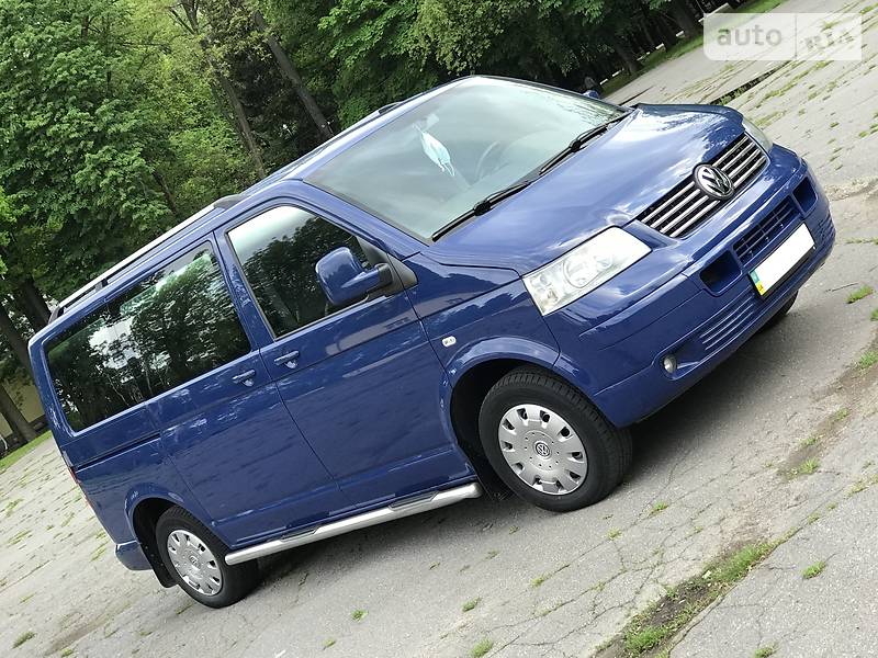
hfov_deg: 33.8
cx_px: 439
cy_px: 329
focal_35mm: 57
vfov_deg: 25.7
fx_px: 1446
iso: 32
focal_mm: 6.6
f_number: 2.8
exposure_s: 1/50
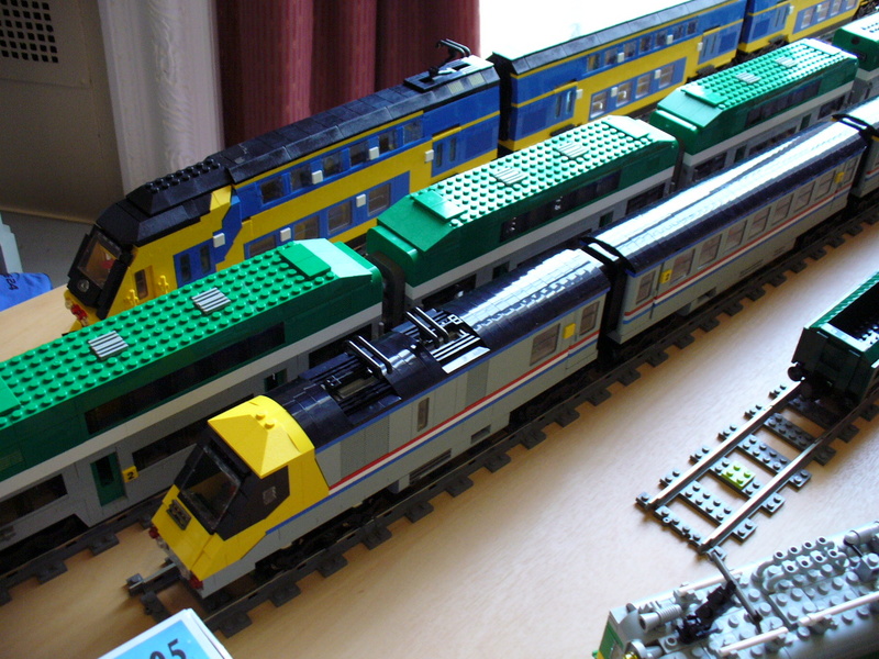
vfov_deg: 38.7
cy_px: 330
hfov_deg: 50.1
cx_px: 440
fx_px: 940
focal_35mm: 37
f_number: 2.8
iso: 200
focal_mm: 6.1
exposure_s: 1/25
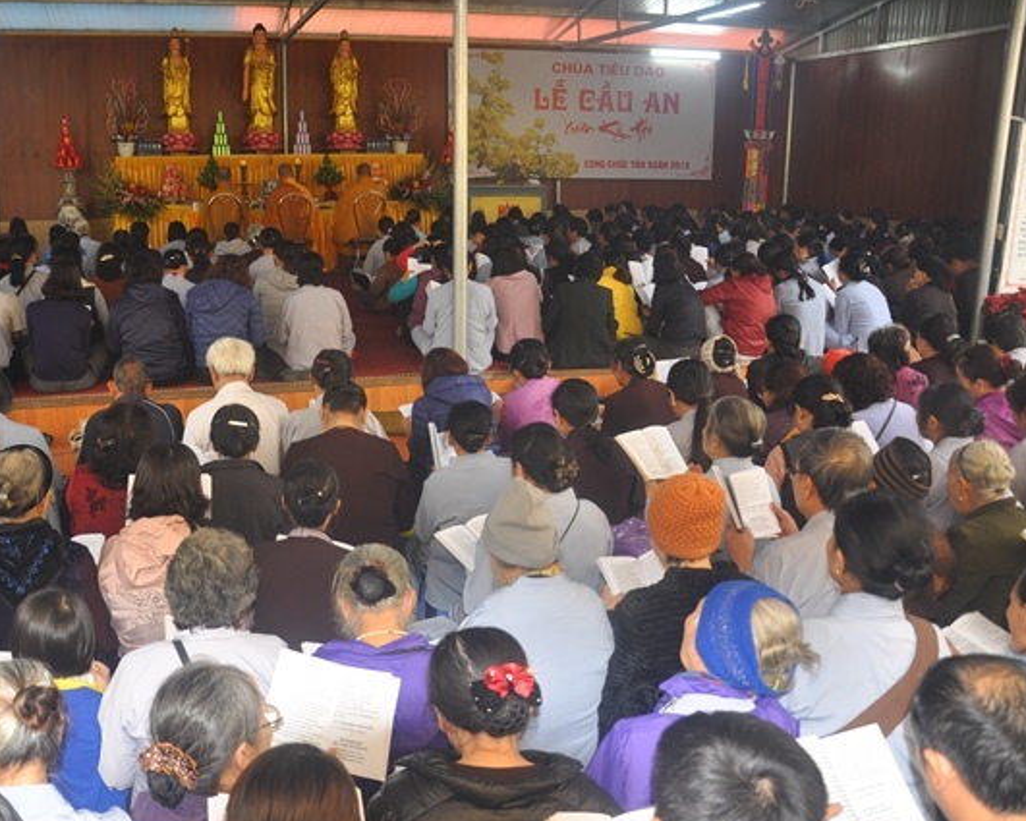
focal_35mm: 31
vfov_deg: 47.1
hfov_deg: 56.7
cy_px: 408
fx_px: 942
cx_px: 408
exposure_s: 1/60
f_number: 4
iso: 640
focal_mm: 18
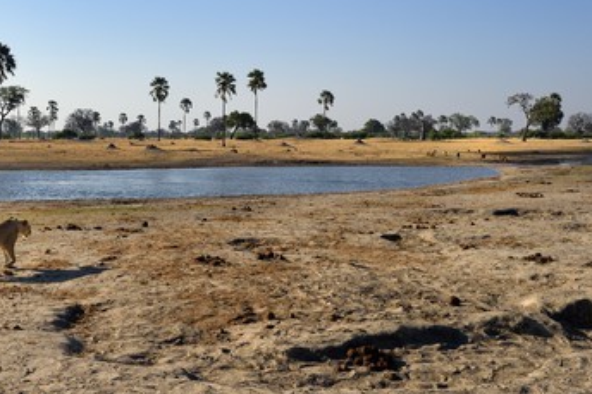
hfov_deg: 44.3
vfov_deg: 30.5
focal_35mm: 44
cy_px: 205
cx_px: 244
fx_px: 723
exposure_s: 1/640
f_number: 11
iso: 400
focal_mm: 36
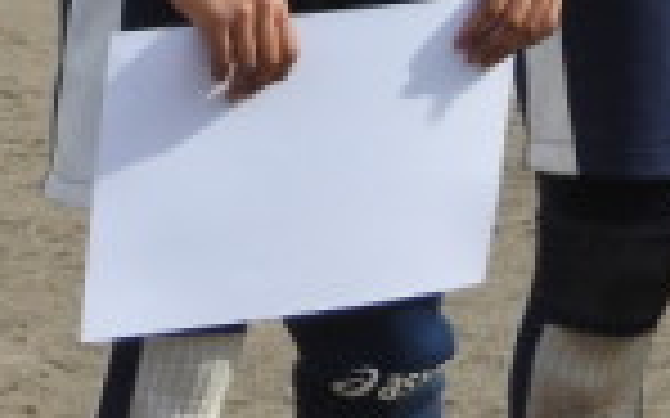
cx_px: -4
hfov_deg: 3.9
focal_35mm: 532
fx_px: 9710
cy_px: -580
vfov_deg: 2.5
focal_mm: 22.4
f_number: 5
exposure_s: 1/400
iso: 100
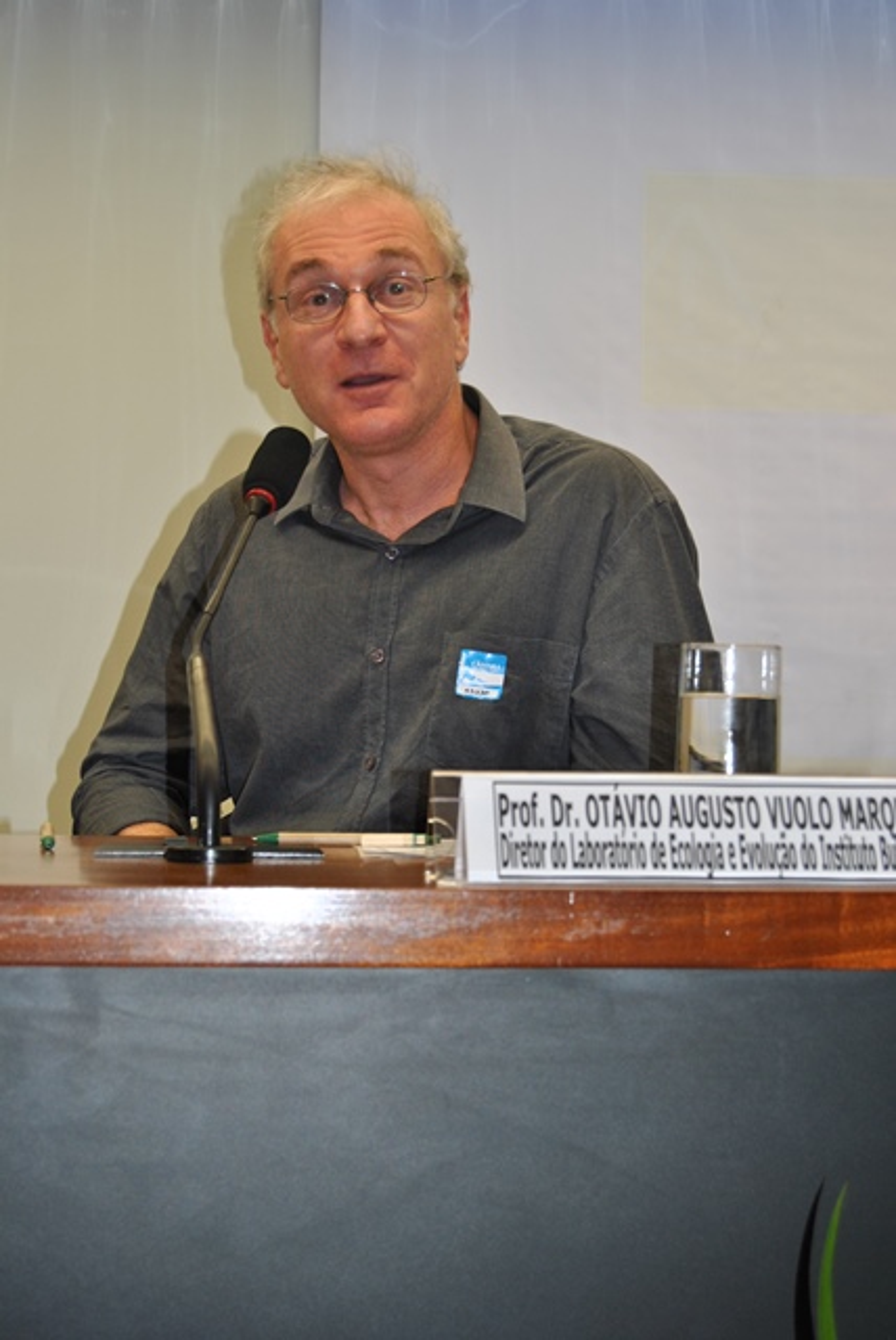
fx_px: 2682
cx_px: 448
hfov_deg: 19.0
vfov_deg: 28.0
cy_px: 670
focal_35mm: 72
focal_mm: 48
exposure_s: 1/60
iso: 200
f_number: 5.3
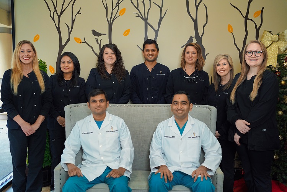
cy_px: 96
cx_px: 144
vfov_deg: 37.9
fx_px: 279
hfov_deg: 54.4
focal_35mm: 35
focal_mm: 35
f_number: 4
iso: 1250
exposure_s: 1/160
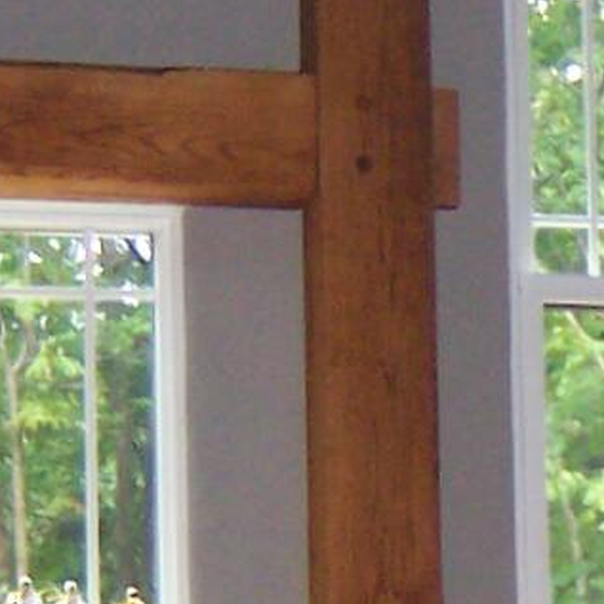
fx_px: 3632
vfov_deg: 9.5
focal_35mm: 184
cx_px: 829
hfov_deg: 9.3
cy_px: 579
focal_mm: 5.5
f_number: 2.4
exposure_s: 1/60
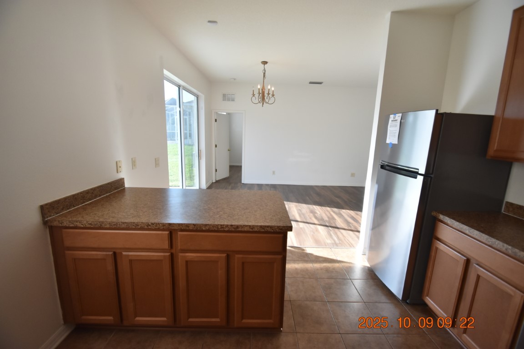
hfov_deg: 100.4
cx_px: 262
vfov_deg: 77.3
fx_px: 218
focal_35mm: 15
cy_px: 174
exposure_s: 1/750
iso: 800
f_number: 3.5
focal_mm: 10
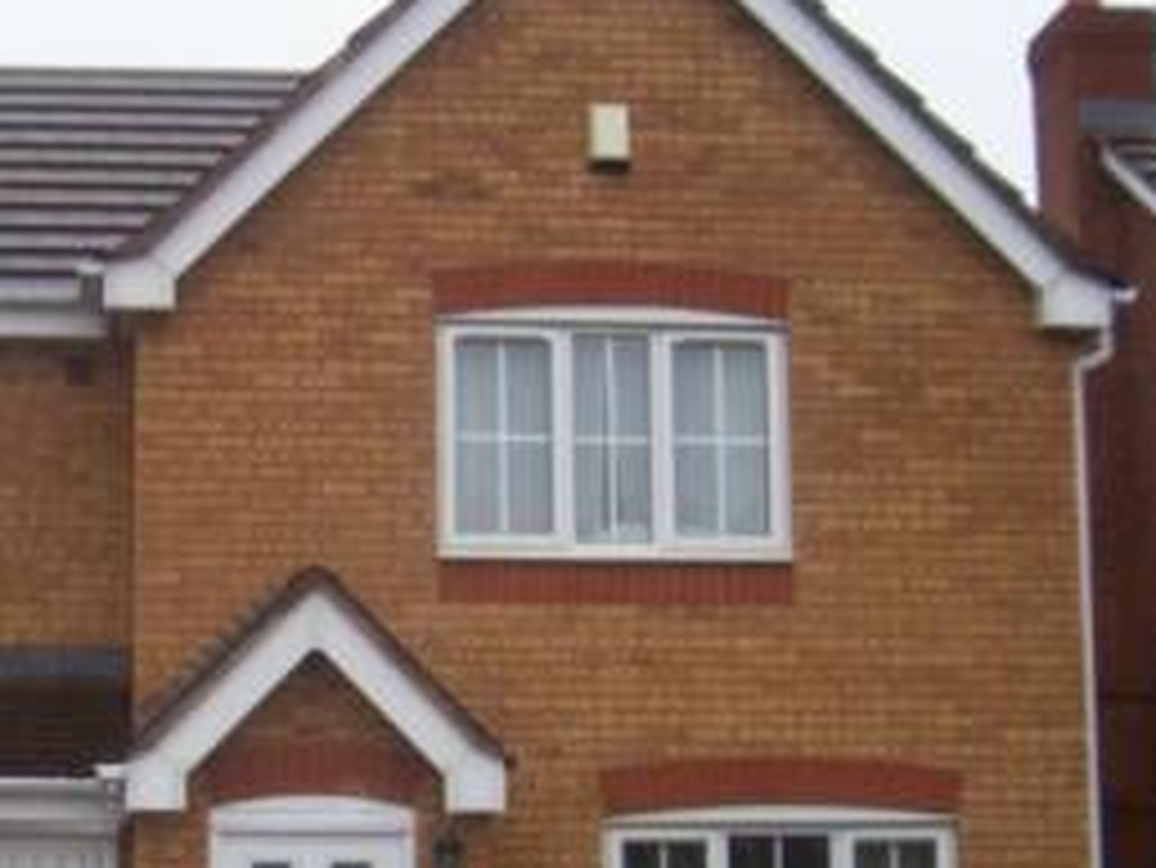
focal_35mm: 77
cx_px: 232
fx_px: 2573
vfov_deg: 19.1
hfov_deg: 24.9
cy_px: 614
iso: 80
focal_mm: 5.6
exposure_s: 1/146
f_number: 2.7
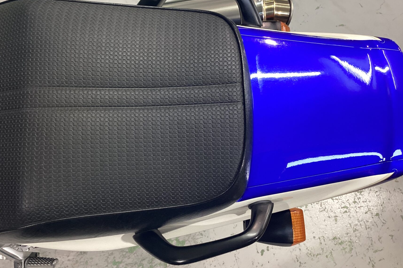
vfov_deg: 36.9
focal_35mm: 36
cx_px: 192
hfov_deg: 53.1
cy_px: 134
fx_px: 403
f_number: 2.4
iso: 125
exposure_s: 1/60
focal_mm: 3.3
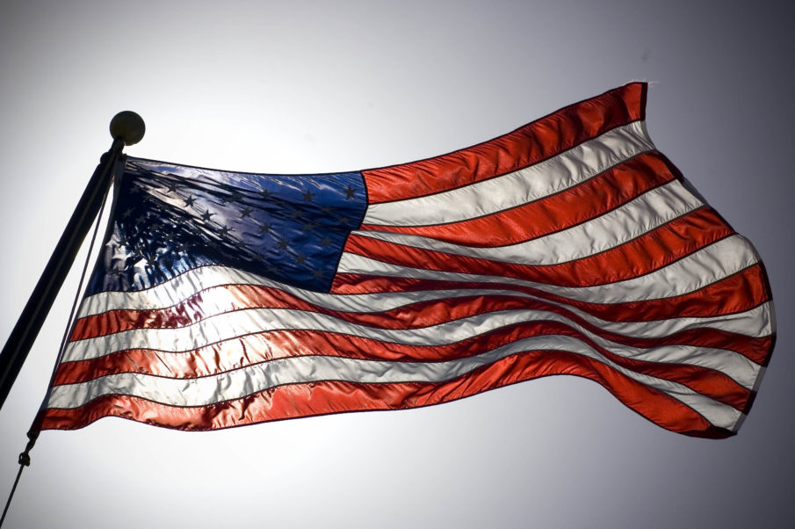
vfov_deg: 9.6
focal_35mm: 142
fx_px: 3144
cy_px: 264
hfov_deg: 14.4
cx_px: 398
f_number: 9
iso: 200
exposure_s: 1/1250
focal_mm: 95
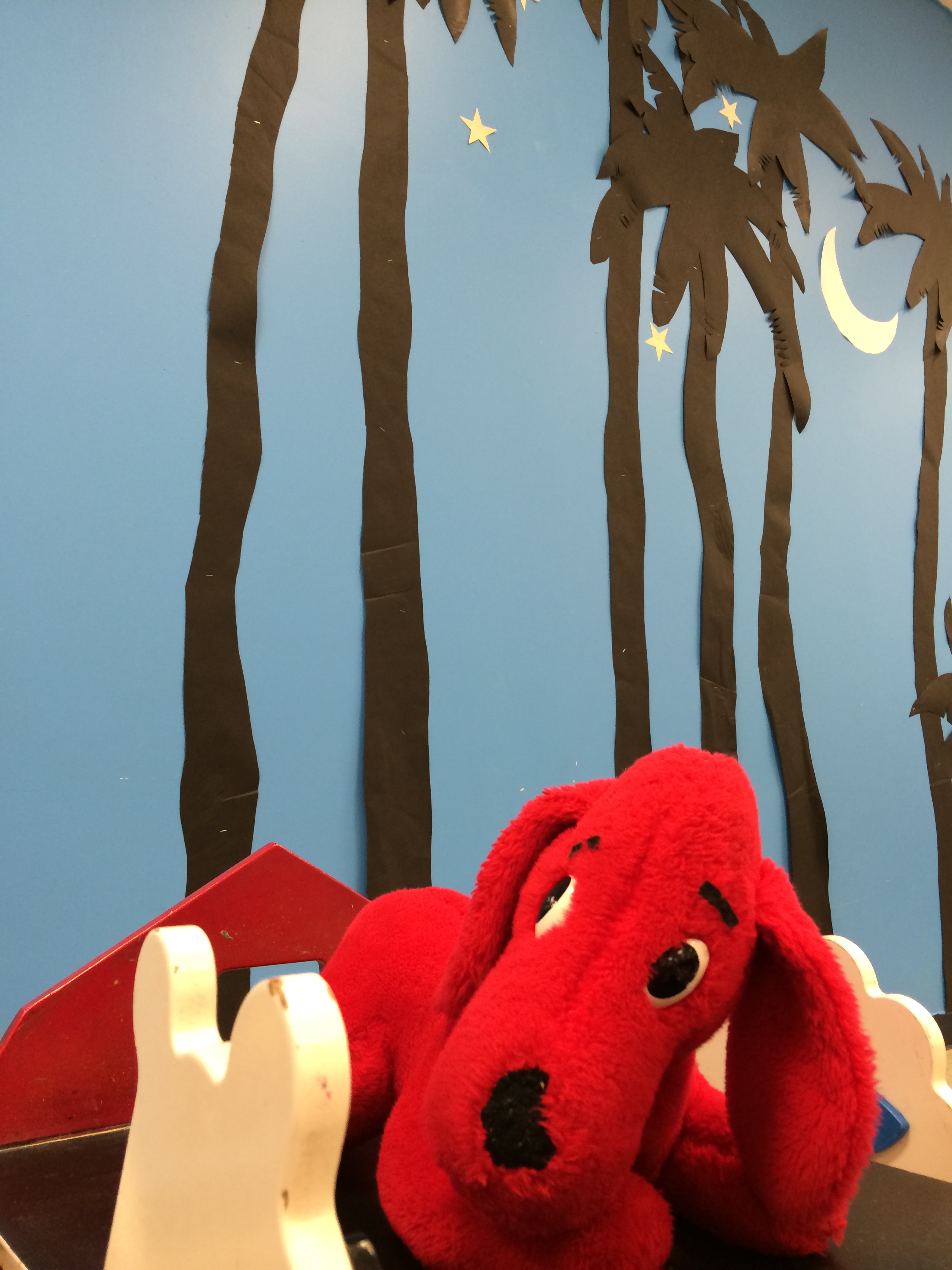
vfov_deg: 60.0
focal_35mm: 30
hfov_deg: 46.8
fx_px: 1100
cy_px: 635
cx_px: 476
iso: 125
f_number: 2.2
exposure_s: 1/30
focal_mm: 4.12
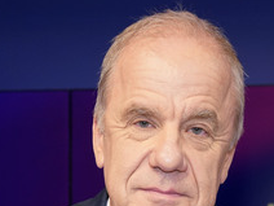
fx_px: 681
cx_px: 169
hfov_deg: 22.7
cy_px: 188
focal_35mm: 86
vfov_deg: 16.9
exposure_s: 1/160
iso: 2000
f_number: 5
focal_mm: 42
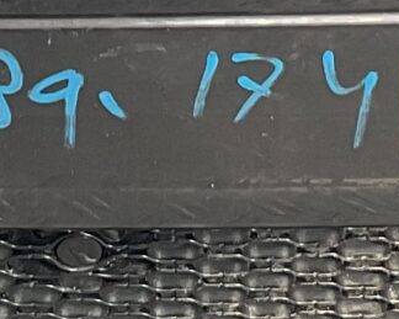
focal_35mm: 224
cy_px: -522
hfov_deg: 8.6
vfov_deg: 6.5
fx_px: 2644
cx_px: 138
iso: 16
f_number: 1.8
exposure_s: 1/192
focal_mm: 3
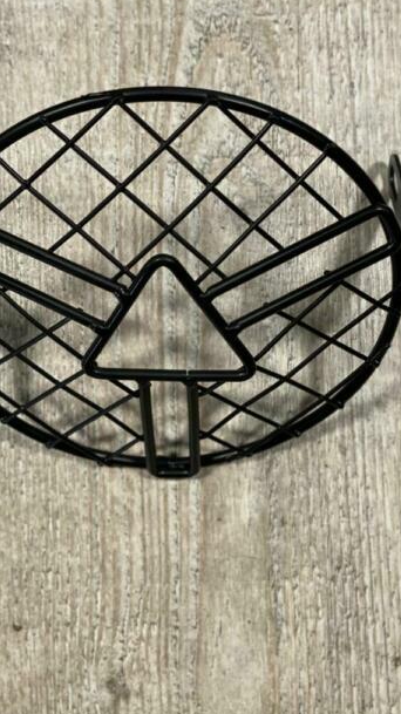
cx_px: 184
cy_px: 318
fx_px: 1268
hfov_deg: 18.0
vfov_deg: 31.4
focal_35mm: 67
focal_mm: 6
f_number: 2
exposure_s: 1/50
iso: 125
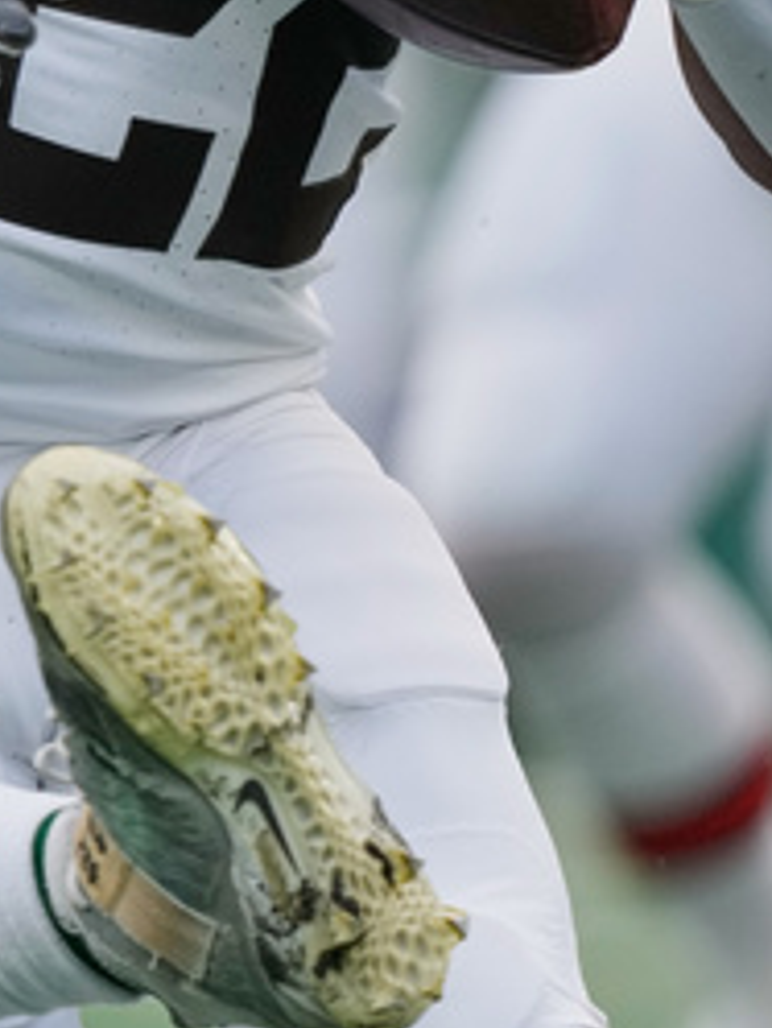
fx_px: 46942
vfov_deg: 1.3
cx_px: -722
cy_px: 147
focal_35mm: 1580
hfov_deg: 0.9
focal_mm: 400
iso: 800
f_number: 2.8
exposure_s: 1/3200
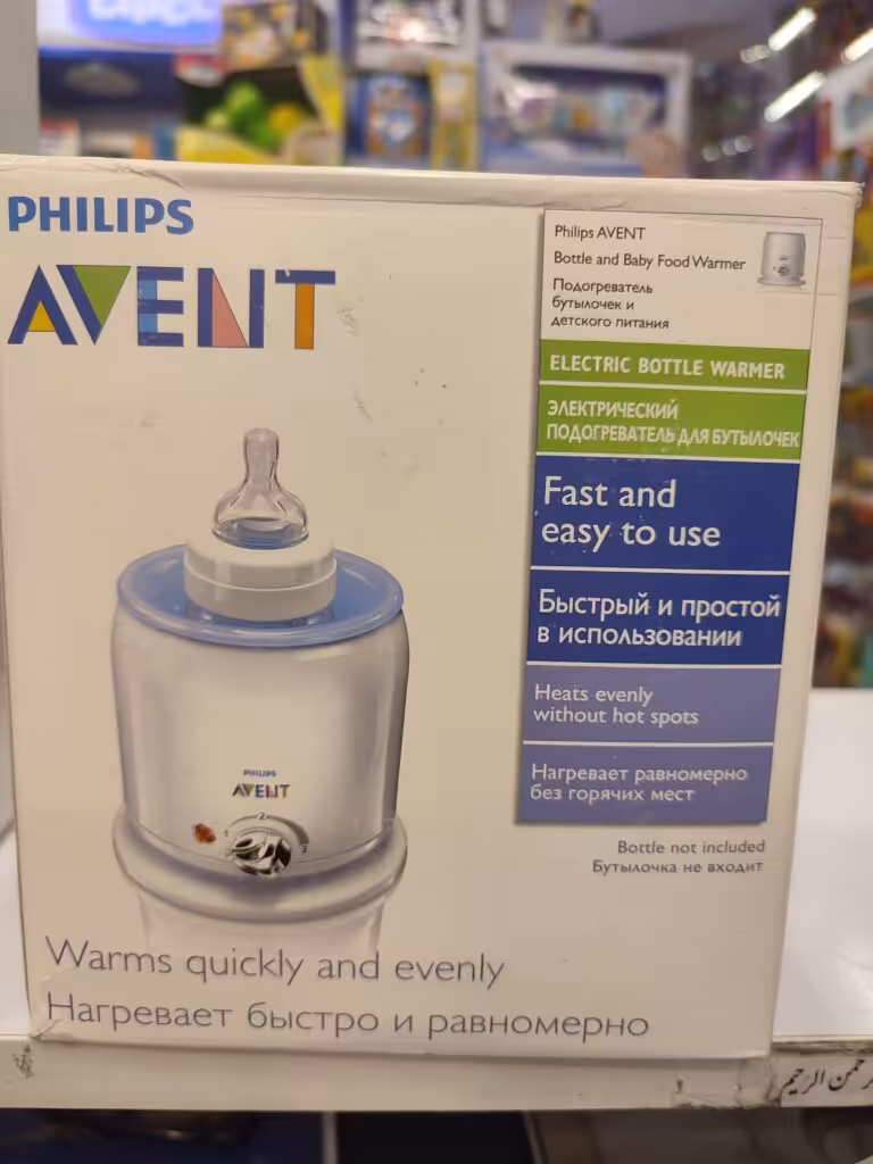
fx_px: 841
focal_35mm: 25
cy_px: 582
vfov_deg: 69.4
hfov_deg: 54.9
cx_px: 436
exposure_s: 1/33
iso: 236
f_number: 1.9
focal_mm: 6.04
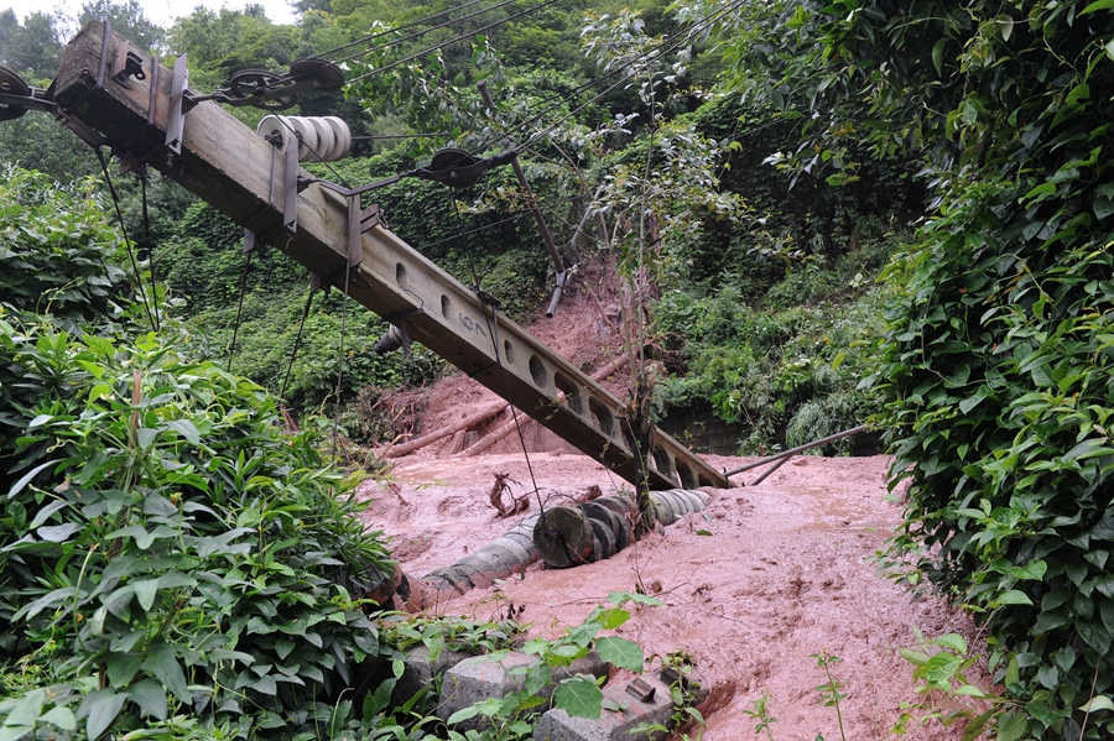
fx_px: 990
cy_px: 370
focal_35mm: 32
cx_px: 557
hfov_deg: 58.7
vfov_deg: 41.1
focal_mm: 32
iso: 200
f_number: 7.1
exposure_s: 1/125
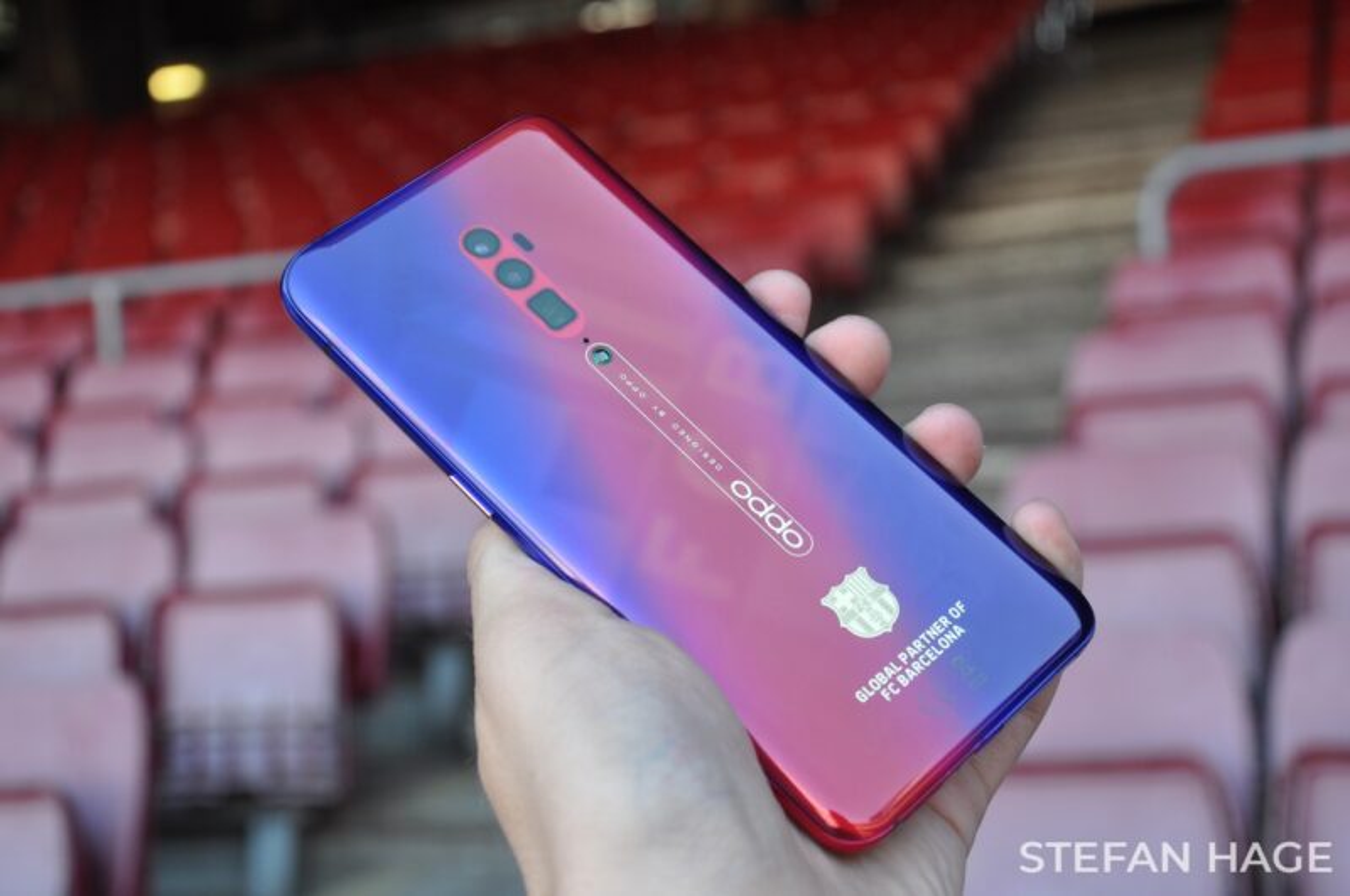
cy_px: 448
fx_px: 2134
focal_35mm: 57
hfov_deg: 35.1
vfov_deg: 23.7
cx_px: 675
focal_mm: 38
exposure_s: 1/125
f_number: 5.6
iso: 320
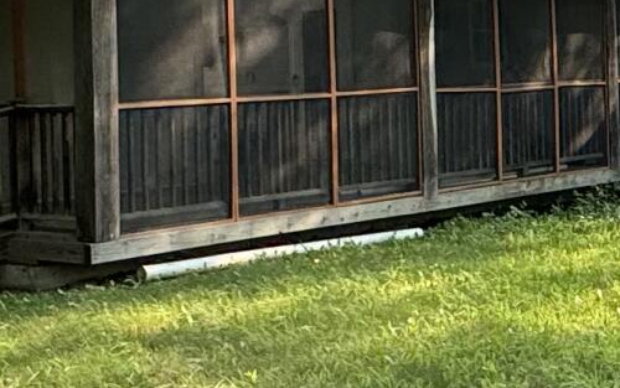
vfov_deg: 14.6
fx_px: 1505
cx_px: 570
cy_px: 60
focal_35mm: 89
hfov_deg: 22.7
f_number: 2.2
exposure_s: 1/501
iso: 40
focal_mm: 2.22
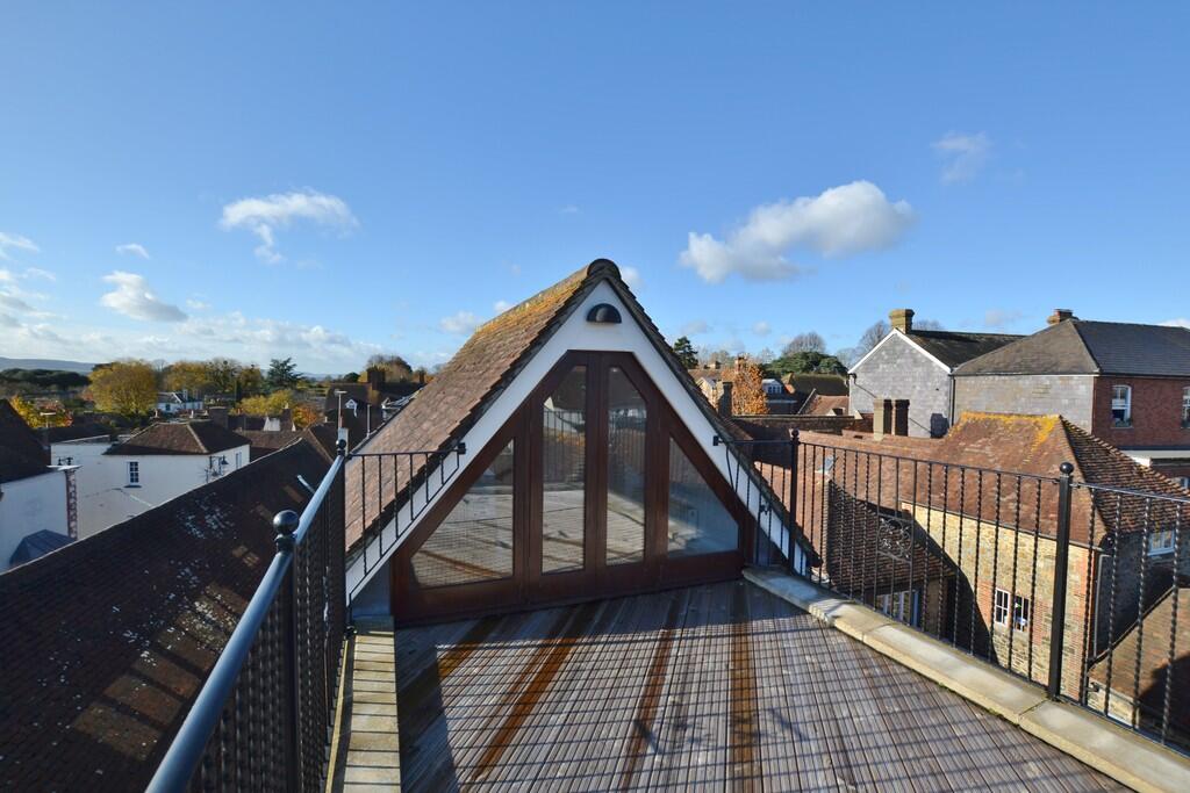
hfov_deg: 100.4
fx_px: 496
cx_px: 595
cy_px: 396
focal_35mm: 15
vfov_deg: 77.3
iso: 100
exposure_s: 1/200
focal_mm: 10
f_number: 7.1
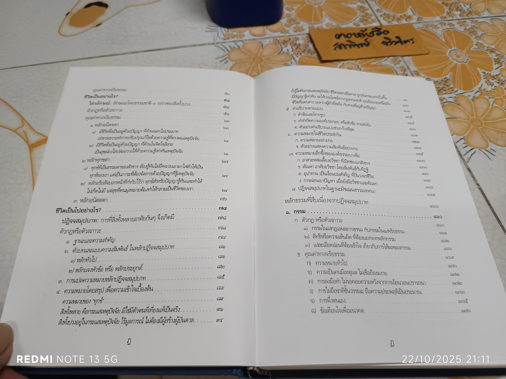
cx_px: 253
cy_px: 190
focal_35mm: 24
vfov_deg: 56.8
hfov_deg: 71.6
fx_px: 351
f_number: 1.7
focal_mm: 5.31
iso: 1120
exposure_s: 1/50
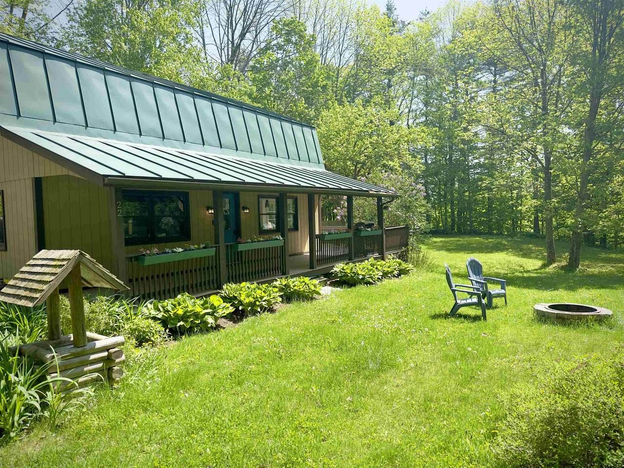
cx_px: 312
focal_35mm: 24
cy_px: 234
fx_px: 433
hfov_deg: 71.6
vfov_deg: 56.8
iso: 80
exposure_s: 1/2336
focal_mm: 6.86
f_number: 1.78
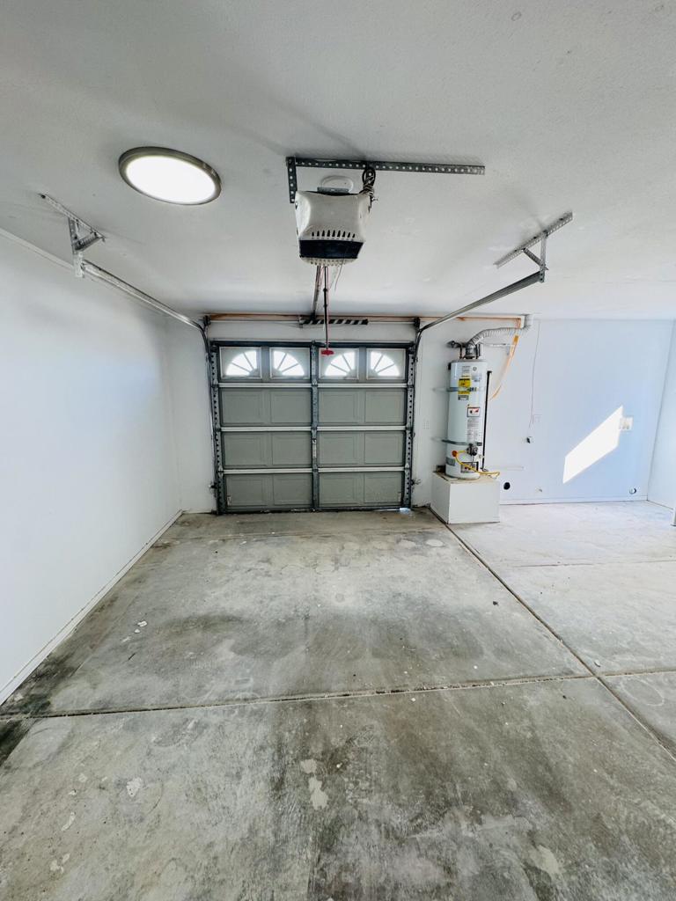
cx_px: 338
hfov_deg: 85.7
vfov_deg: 102.1
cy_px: 450
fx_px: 365
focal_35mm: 14
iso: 125
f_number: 2.2
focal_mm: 2.22
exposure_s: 1/120
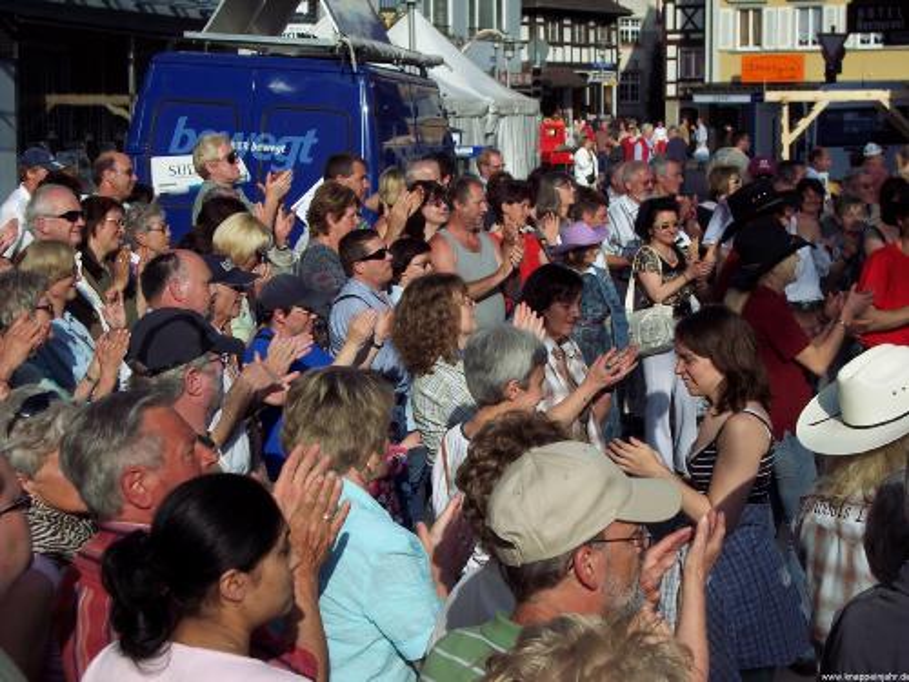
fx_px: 1707
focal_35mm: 65
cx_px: 454
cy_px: 341
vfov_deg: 22.6
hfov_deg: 29.8
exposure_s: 1/750
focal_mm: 13.3
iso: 100
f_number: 4.8
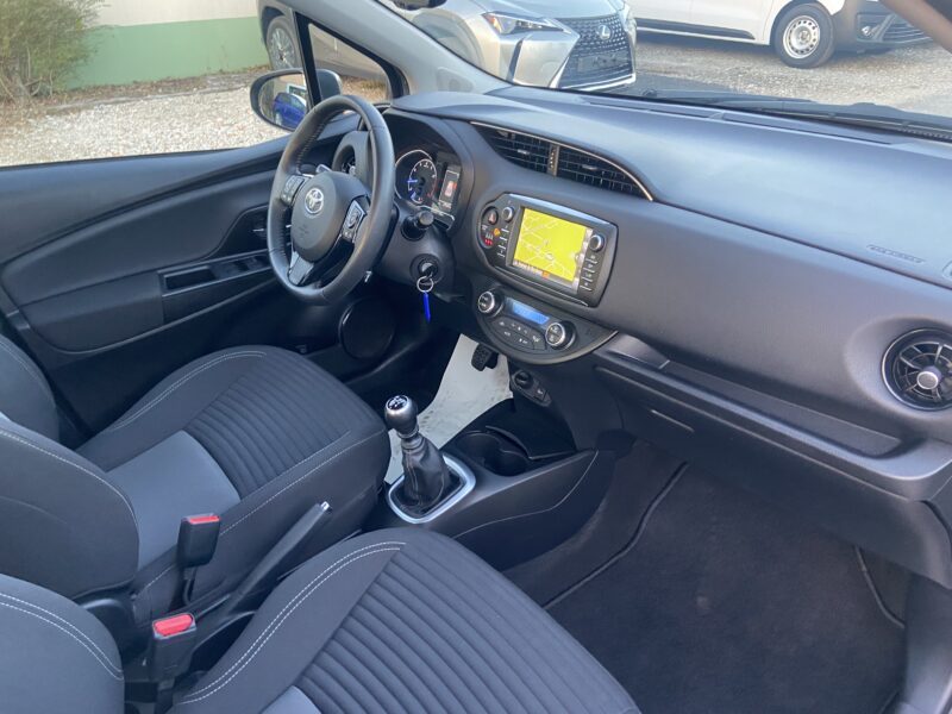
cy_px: 357
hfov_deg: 67.3
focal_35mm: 26
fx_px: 715
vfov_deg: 53.1
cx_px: 476
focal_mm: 4.25
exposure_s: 1/60
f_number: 1.8
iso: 320
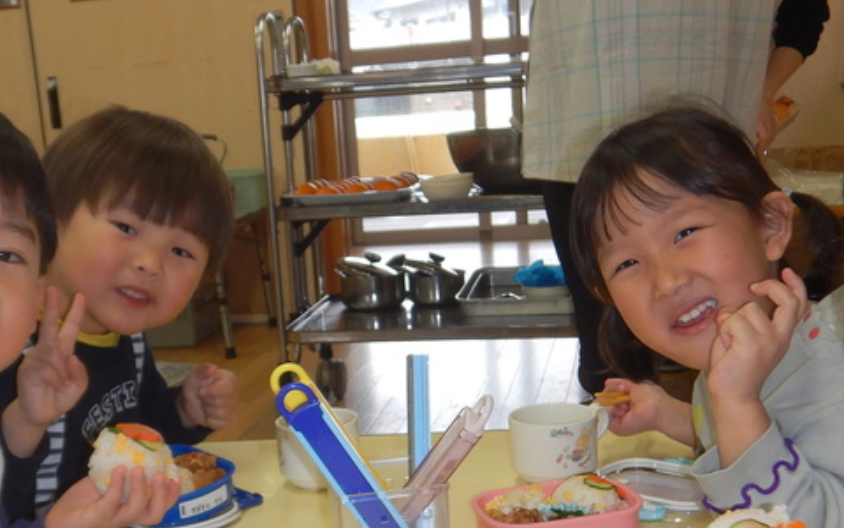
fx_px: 1219
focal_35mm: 53
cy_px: 401
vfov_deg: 24.1
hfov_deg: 38.1
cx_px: 345
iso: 125
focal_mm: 4.3
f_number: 2.8
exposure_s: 1/100
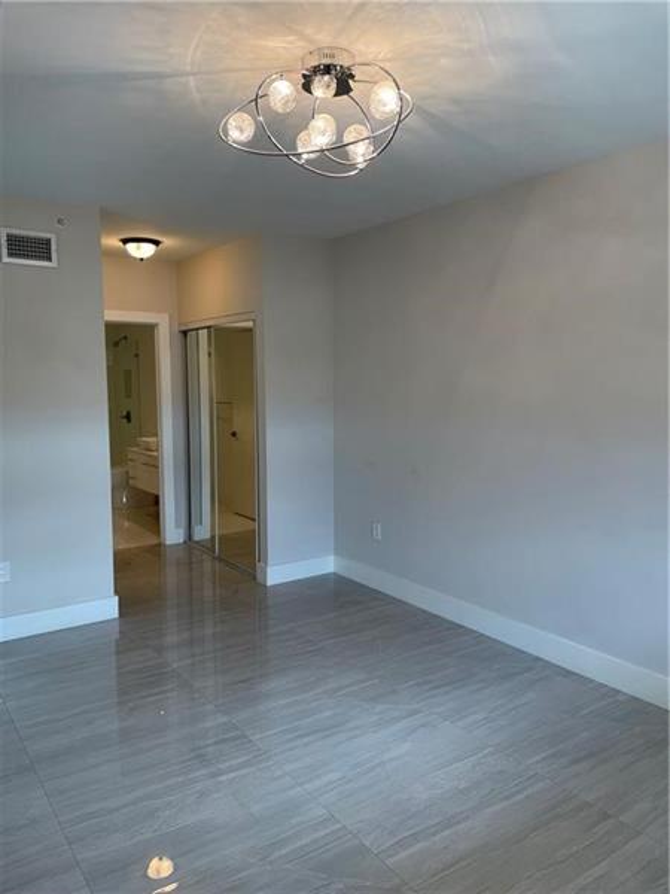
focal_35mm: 26
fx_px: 671
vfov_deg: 67.3
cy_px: 447
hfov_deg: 53.1
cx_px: 335
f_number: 1.6
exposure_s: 1/120
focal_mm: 4.2
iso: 64
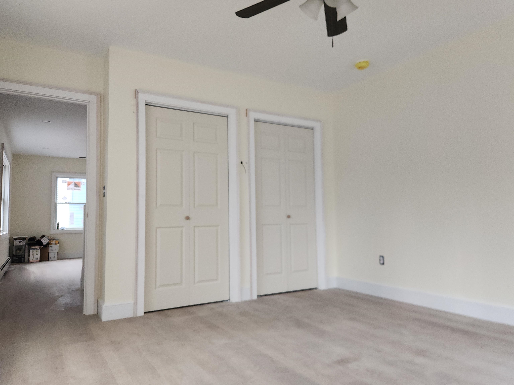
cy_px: 192
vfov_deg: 58.9
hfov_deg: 73.9
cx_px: 257
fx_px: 342
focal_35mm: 23
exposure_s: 1/60
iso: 100
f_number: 1.8
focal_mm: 5.4
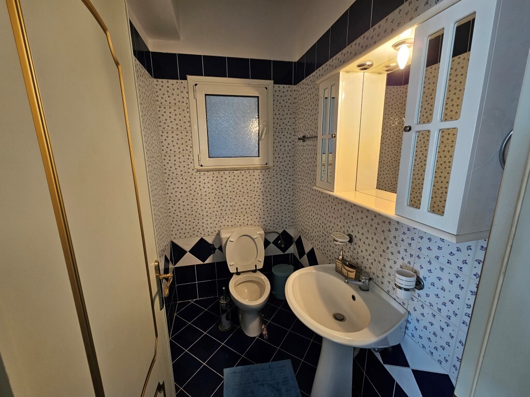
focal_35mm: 13
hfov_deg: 106.2
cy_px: 198
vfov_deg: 89.9
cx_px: 265
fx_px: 199
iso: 125
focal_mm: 2.2
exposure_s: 1/50
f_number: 2.2
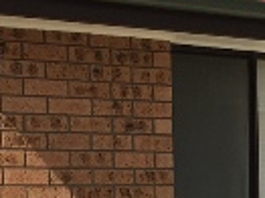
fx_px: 1354
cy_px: 297
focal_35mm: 177
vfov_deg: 8.2
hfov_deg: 10.8
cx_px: 378
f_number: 2.2
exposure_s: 1/2331
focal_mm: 4.15
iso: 25
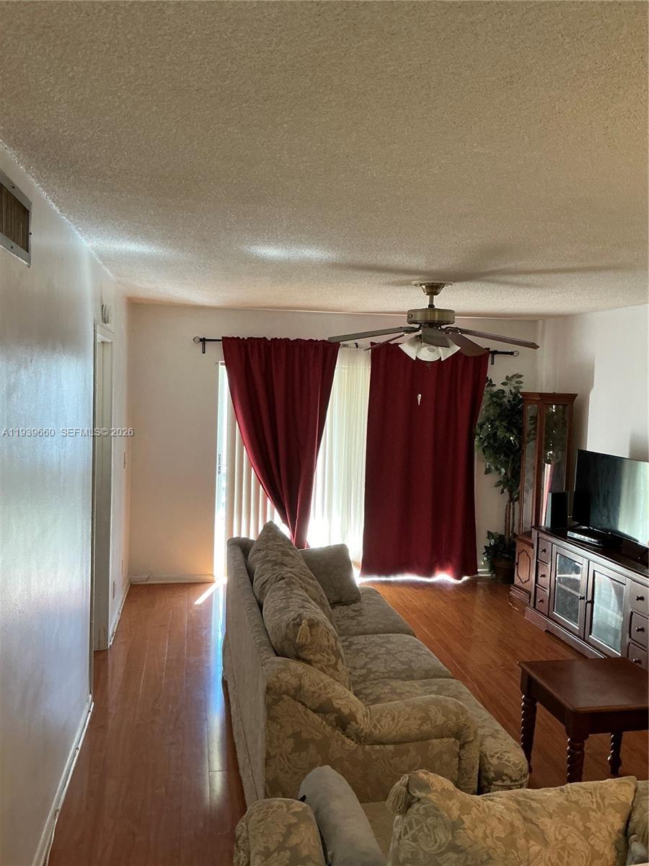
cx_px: 324
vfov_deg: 63.4
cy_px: 433
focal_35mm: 28
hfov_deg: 49.7
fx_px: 700
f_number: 1.8
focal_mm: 3
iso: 160
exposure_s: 1/60
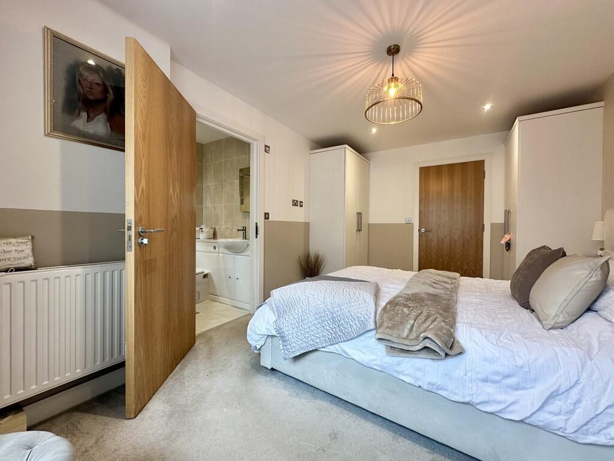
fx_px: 248
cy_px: 230
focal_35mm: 14
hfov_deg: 102.1
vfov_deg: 85.7
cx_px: 307
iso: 160
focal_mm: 2.22
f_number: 2.2
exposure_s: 1/100
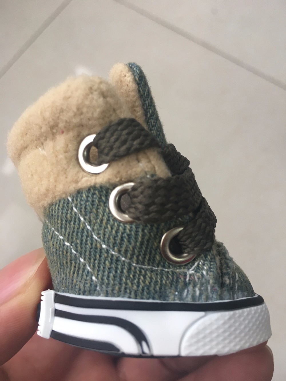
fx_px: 319
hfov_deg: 48.2
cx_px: 143
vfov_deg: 61.7
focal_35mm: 29
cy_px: 190
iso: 80
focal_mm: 4.15
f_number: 2.2
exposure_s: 1/33
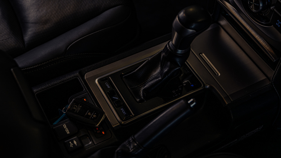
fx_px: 395
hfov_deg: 39.2
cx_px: 141
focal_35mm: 53
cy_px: 80
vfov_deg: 22.6
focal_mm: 50
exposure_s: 1/200
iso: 320
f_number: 2.8
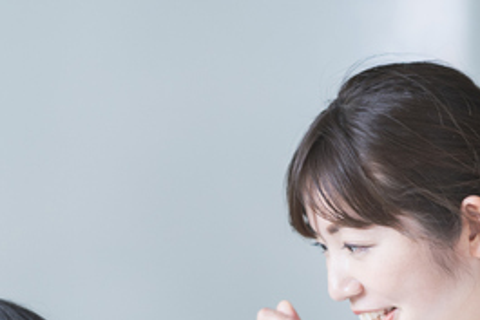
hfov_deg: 8.9
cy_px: 393
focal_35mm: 232
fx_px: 3095
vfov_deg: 5.9
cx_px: 261
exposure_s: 1/200
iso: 400
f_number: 1.6
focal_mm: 85
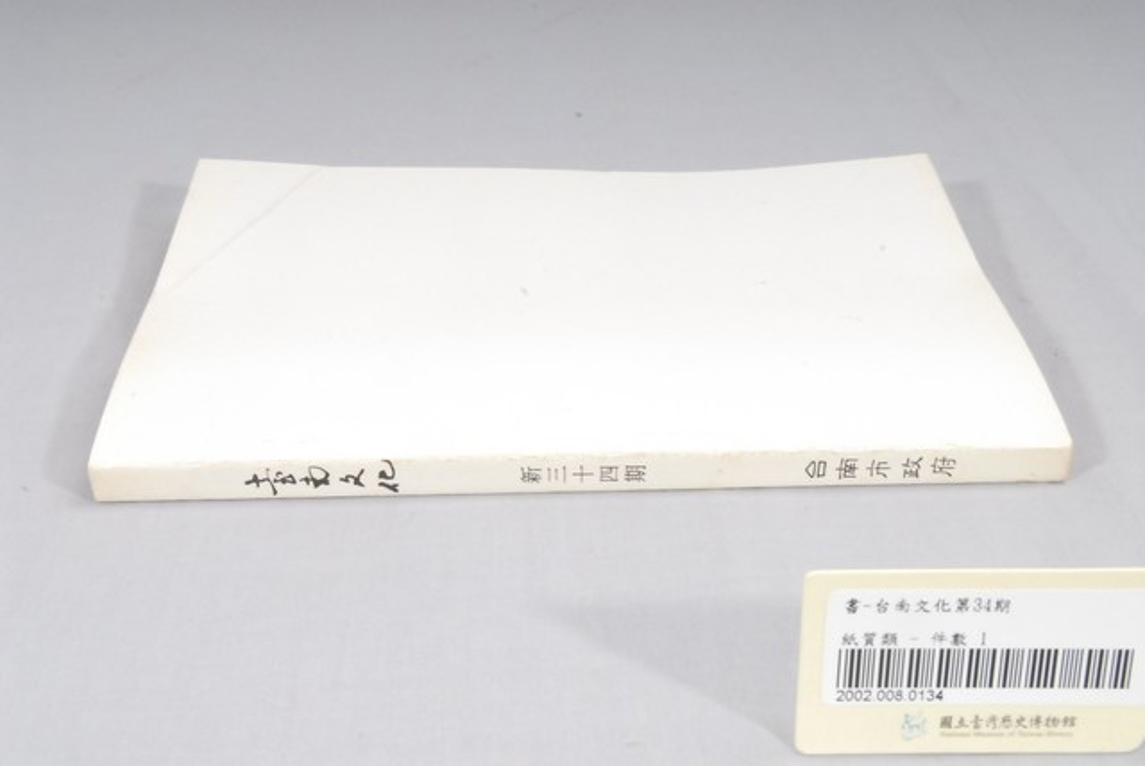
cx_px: 572
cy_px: 383
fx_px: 1910
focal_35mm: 60
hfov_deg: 33.4
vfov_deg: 22.7
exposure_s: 1/200
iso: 1600
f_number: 29
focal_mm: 40
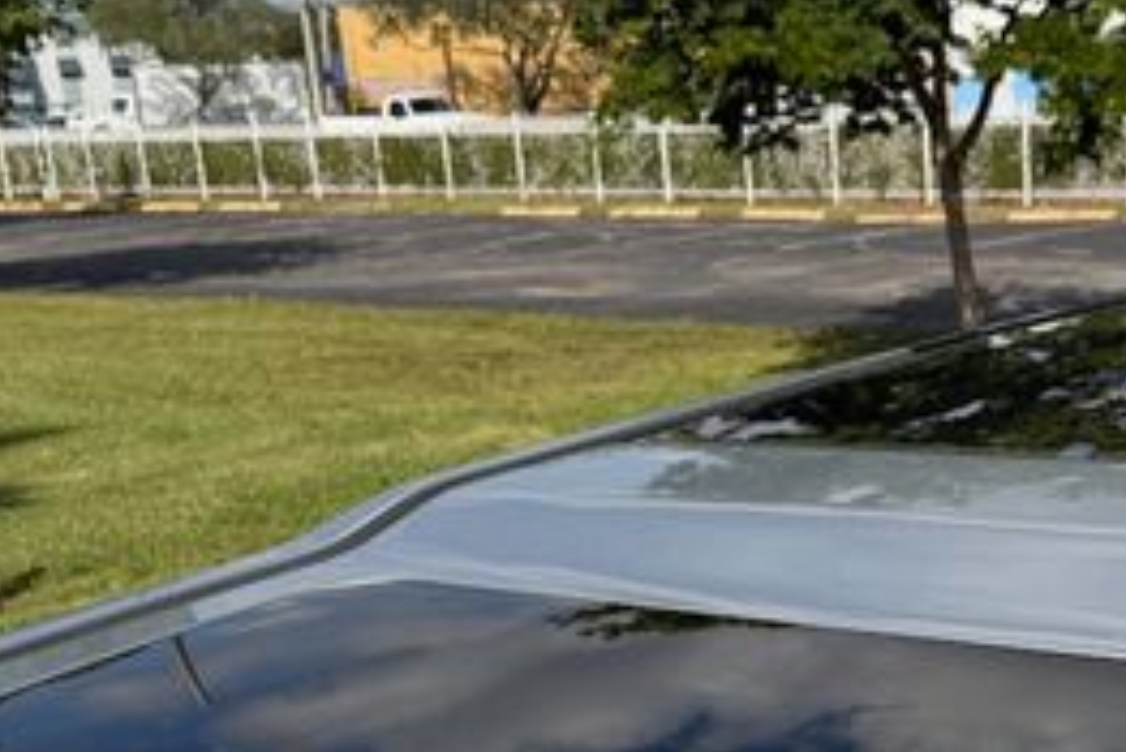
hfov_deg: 31.7
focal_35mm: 61
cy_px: 739
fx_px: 1909
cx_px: 954
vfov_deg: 21.6
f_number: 1.78
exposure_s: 1/8130
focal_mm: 6.76
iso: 80
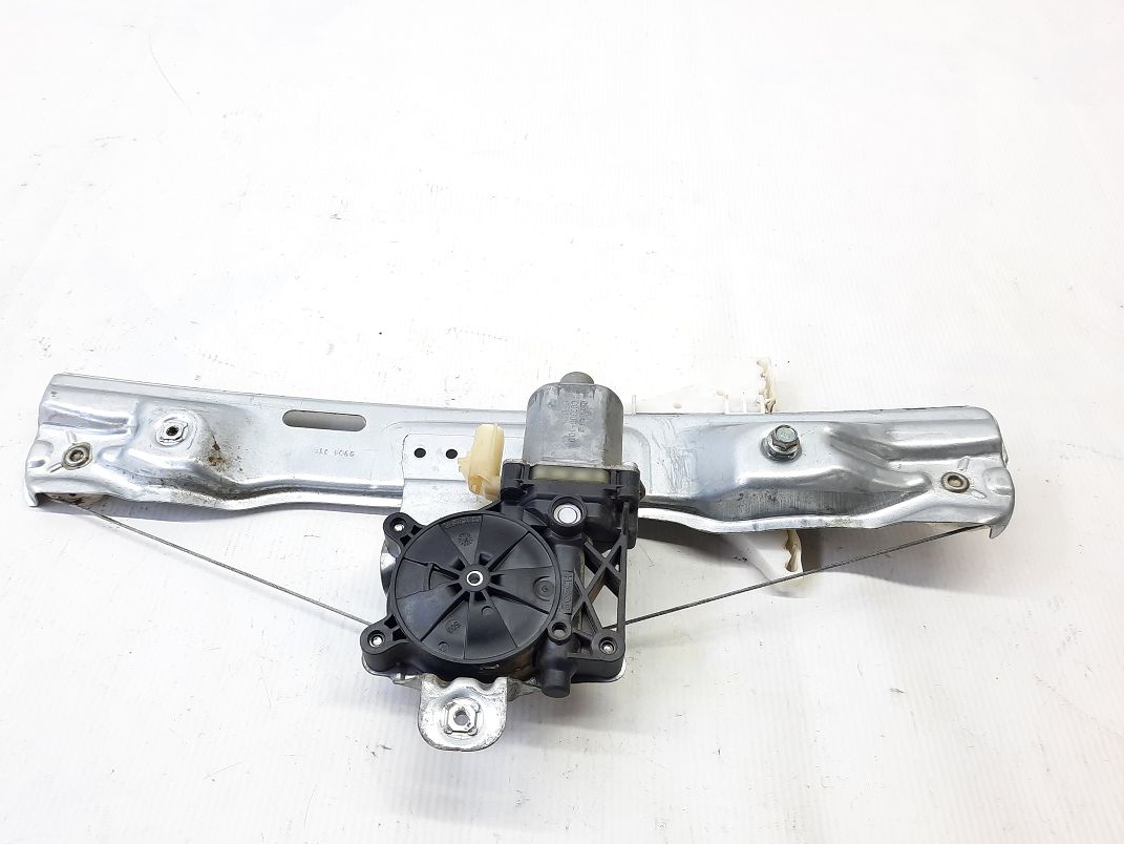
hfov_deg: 63.2
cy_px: 455
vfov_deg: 49.7
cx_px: 496
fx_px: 909
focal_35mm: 28
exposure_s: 1/50
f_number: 2
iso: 80
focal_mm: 4.6
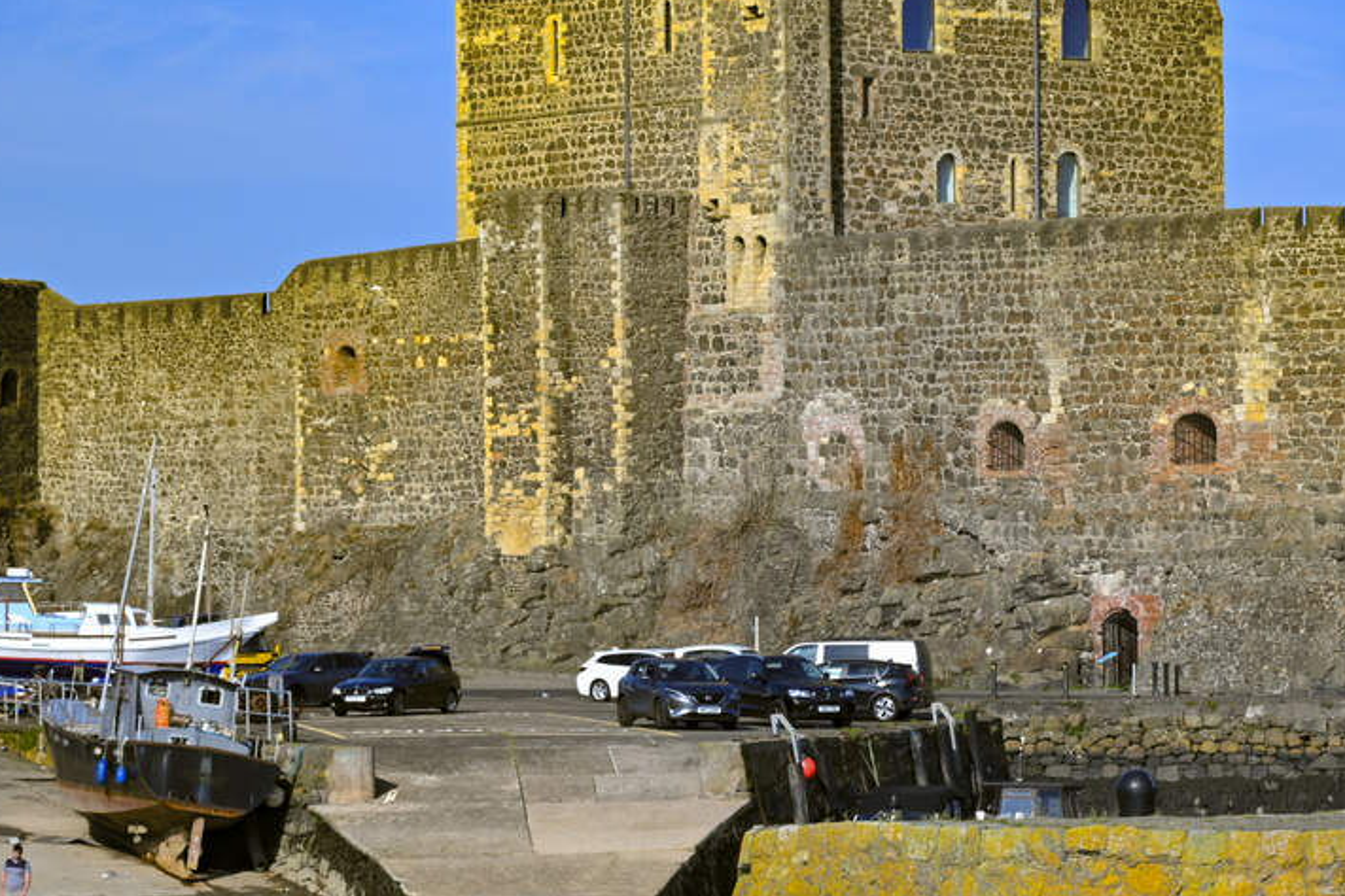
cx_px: 827
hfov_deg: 12.3
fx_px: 6239
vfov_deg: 8.2
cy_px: 444
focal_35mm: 167
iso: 90
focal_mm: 66
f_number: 10
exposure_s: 1/160
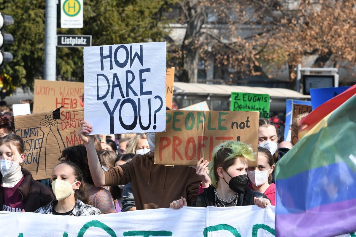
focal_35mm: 187
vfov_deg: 7.3
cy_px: 118
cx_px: 178
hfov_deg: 11.0
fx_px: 1849
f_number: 8
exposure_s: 1/320
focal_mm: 125
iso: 200
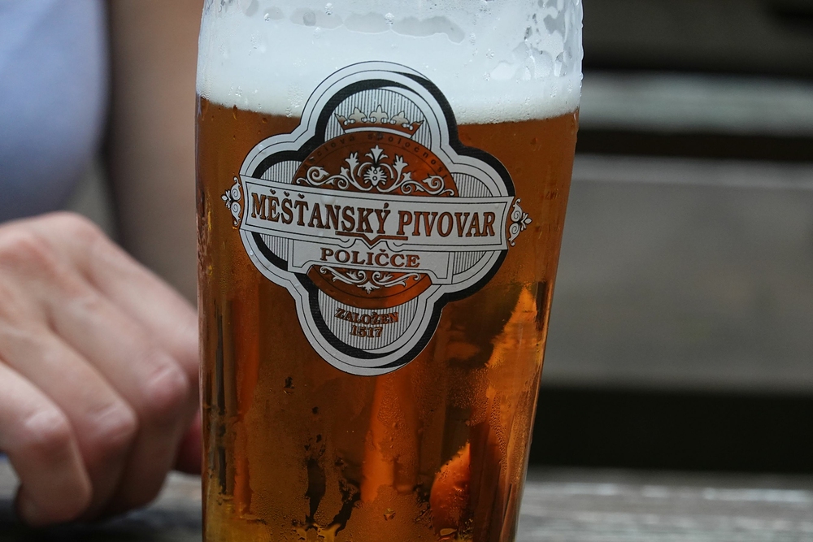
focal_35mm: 200
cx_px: 406
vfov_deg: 6.9
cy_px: 271
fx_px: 4517
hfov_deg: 10.3
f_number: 6.3
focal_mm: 72
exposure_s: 1/200
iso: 640
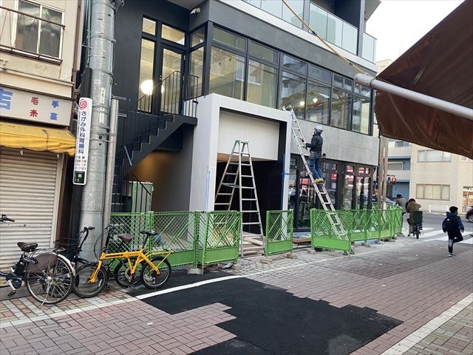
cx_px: 236
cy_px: 178
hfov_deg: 67.3
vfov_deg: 53.1
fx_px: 355
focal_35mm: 26
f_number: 1.8
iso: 100
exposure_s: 1/50
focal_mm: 4.25
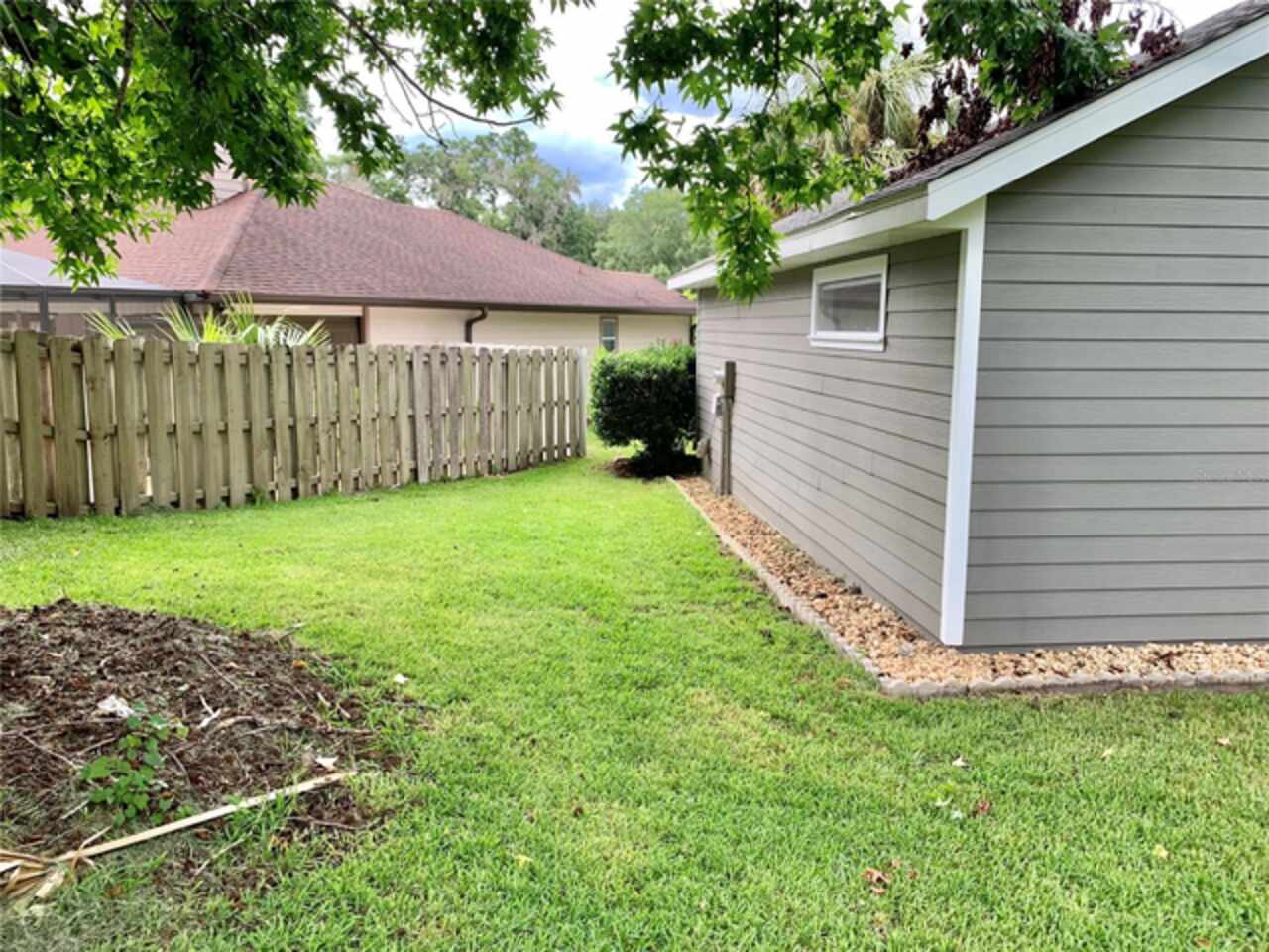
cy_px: 476
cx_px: 634
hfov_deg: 67.3
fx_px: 953
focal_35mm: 26
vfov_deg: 53.1
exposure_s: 1/143
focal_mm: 4.25
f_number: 1.8
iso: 25
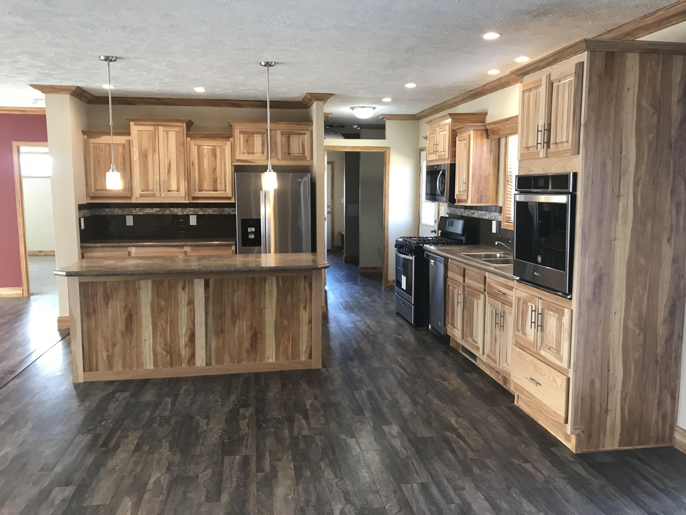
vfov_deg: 49.7
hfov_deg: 63.4
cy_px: 258
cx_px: 343
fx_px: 555
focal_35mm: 28
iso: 40
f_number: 1.8
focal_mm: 3.99
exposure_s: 1/24
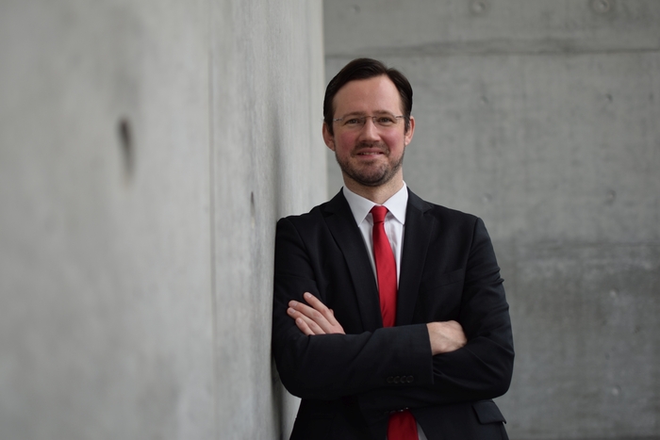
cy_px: 220
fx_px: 963
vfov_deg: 25.8
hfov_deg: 37.8
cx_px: 330
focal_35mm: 52
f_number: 1.8
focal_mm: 35
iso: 100
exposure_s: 1/250
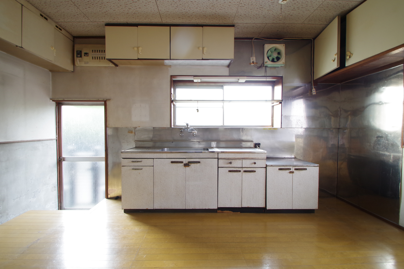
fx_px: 168
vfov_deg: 77.3
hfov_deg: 100.4
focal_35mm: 15
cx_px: 202
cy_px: 134
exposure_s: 1/15
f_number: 8
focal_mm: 10
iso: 800
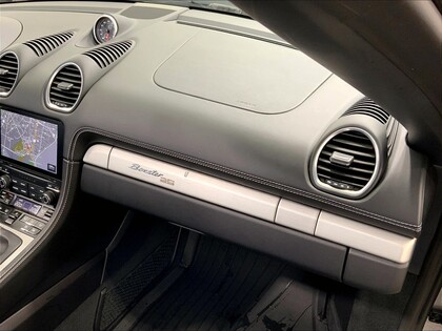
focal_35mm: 29
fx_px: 370
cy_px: 166
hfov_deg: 61.7
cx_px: 221
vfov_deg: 48.2
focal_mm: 3
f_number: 1.8
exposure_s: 1/63
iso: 50
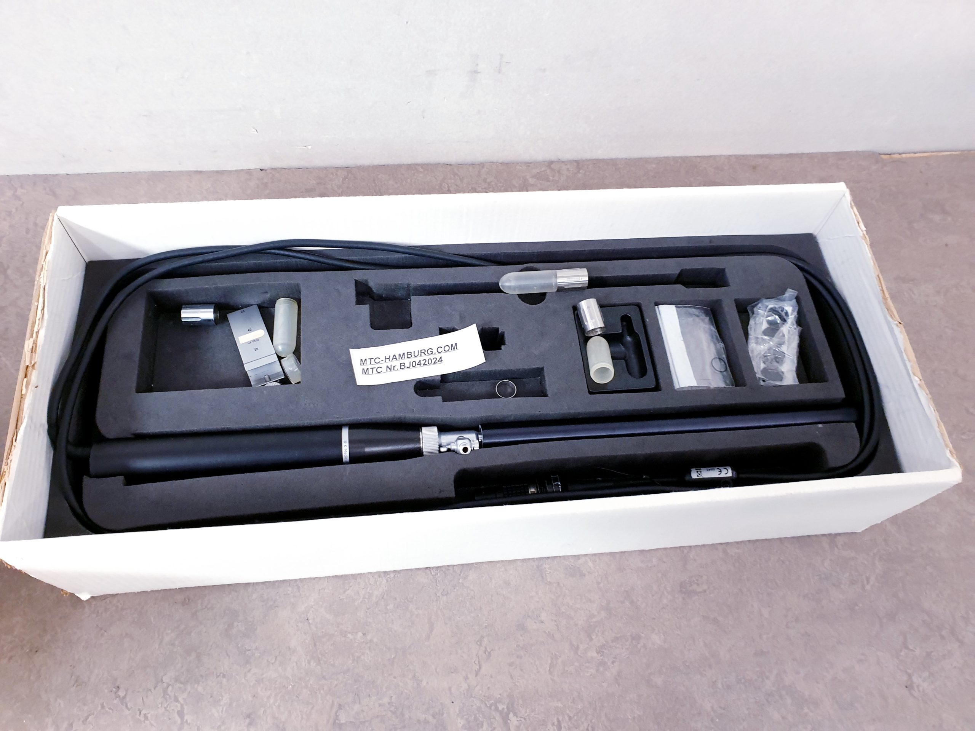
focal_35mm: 26
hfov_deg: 67.3
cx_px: 488
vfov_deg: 53.1
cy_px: 366
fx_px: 732
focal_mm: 4.3
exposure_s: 1/25
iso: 320
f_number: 2.4
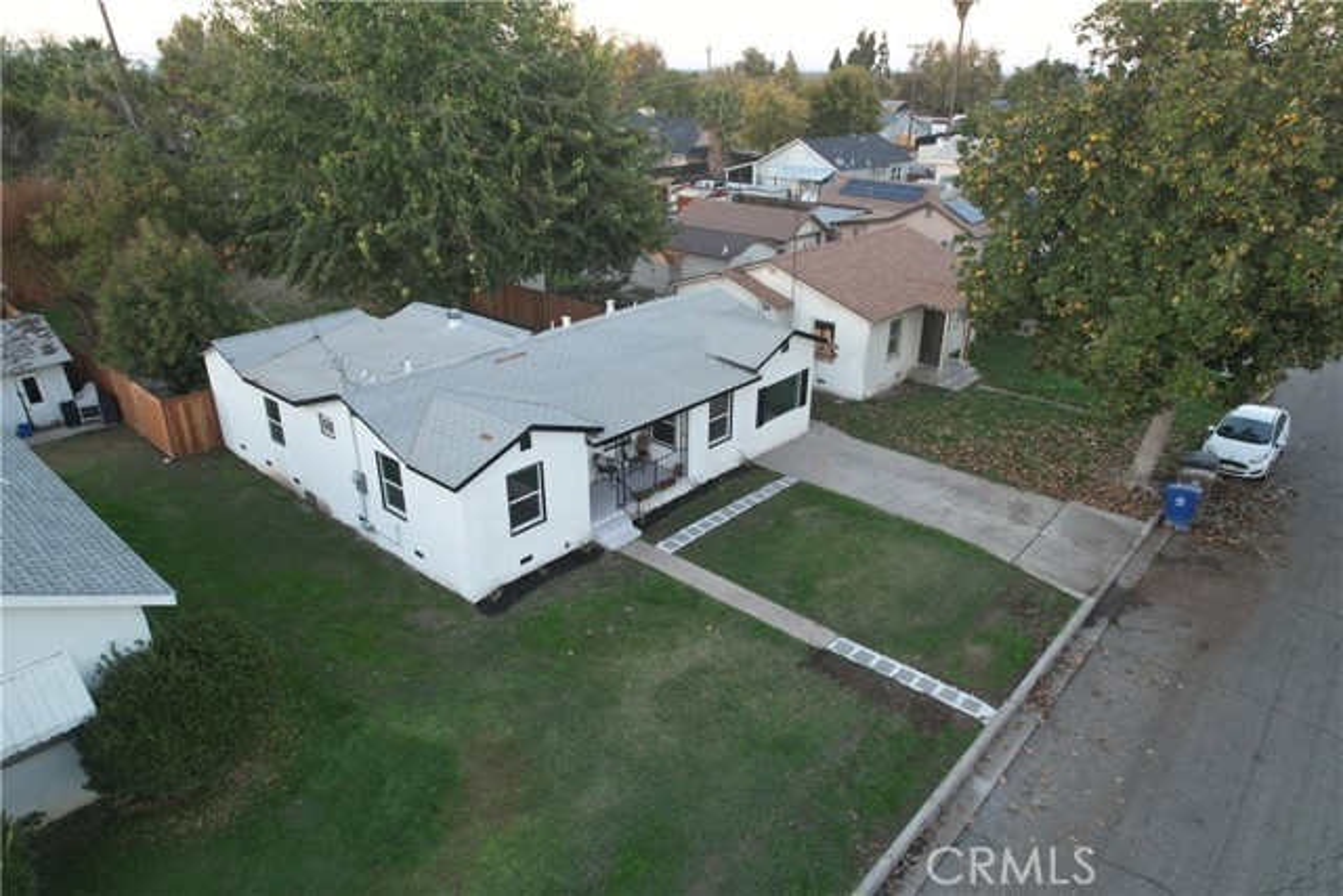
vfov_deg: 57.3
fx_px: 821
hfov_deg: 78.6
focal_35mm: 22
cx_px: 672
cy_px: 448
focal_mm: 8.38
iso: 100
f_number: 2.8
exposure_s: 1/50
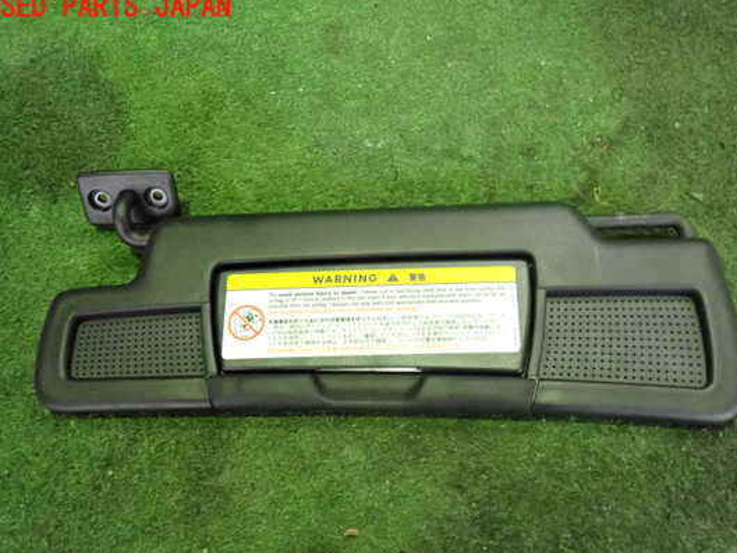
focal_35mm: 34
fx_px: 724
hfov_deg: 53.9
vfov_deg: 41.8
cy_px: 304
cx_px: 396
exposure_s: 1/160
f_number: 2.3
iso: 3200
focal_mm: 5.4
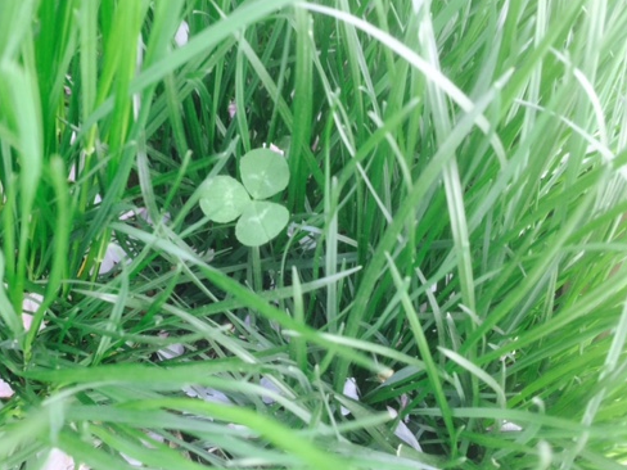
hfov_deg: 48.5
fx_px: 688
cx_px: 234
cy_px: 205
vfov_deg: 37.7
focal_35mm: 38
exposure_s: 1/60
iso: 50
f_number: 2.2
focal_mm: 4.15
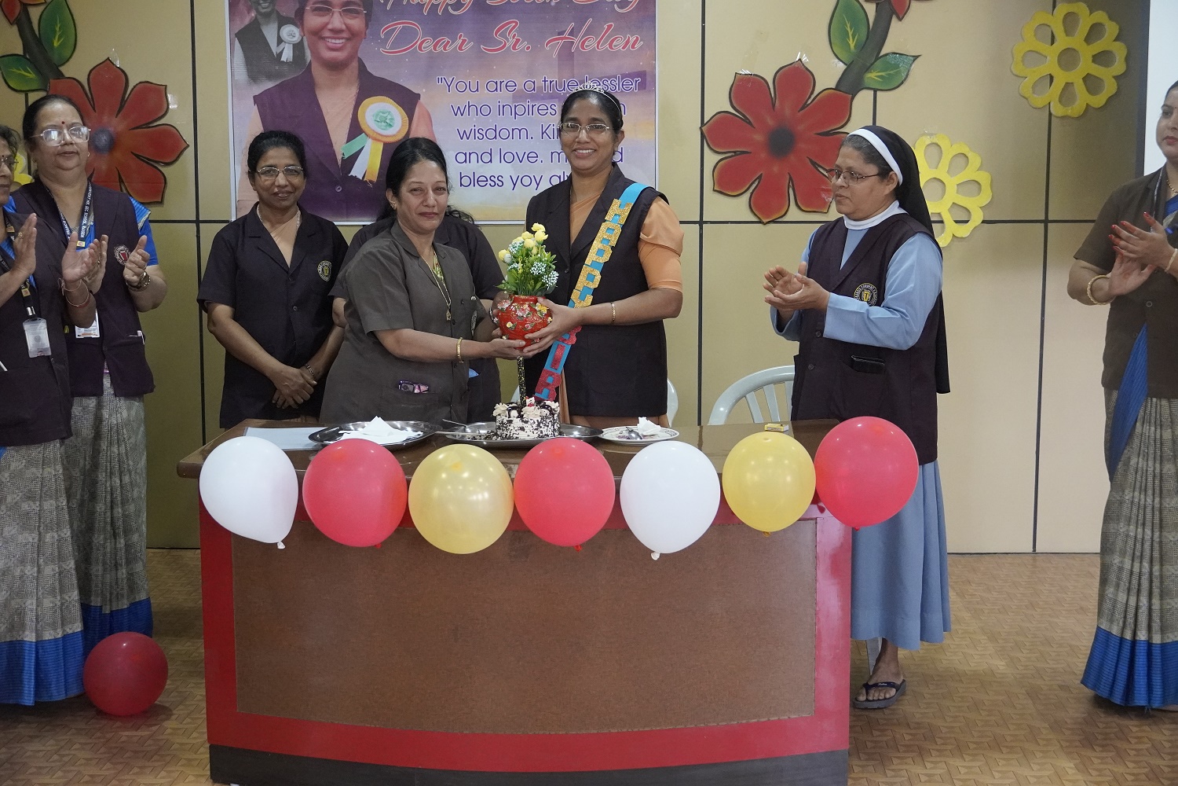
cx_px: 589
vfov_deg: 27.3
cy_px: 393
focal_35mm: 50
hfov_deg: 40.0
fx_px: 1620
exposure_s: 1/160
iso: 4000
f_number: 4.5
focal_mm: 33
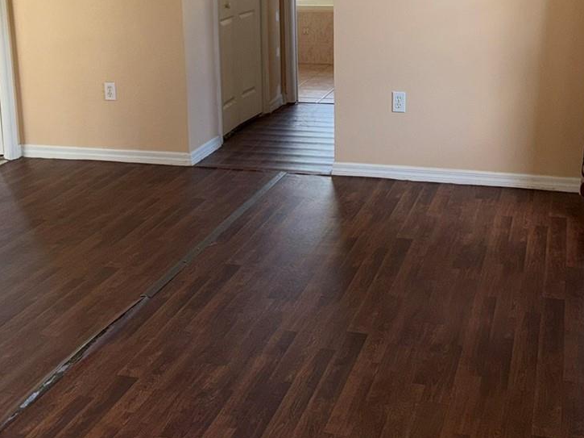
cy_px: 106
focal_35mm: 53
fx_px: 894
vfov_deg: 27.1
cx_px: 282
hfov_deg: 36.2
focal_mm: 6.76
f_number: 1.78
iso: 50
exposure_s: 1/204
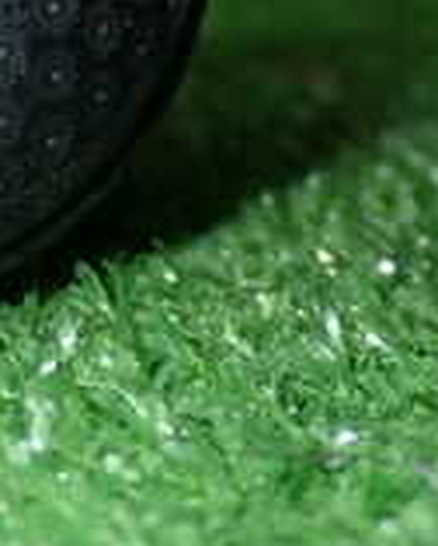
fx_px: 2830
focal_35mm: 175
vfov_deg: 10.9
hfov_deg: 8.6
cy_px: 3
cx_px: -268
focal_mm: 8.4
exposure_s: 1/50
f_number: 9
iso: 250
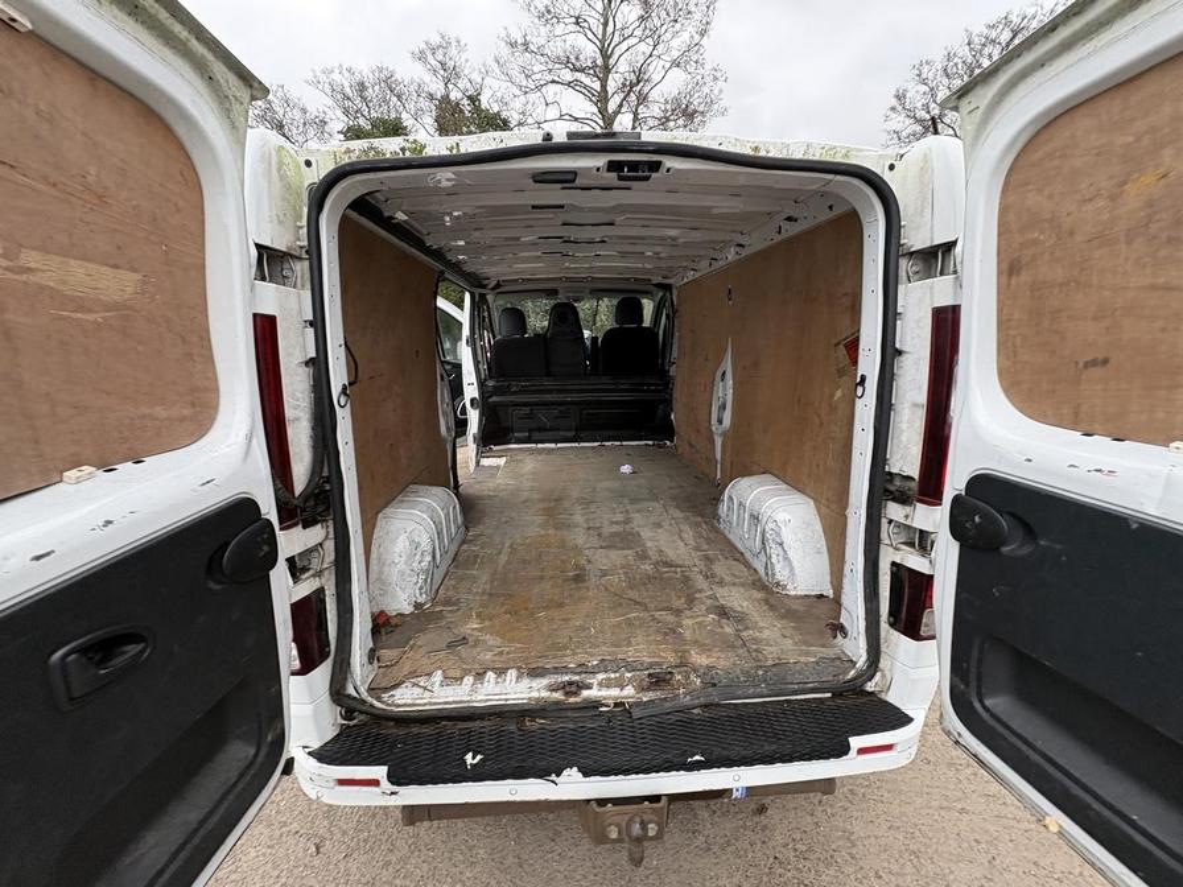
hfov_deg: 102.1
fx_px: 478
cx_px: 592
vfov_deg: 85.7
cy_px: 444
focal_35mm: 14
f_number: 2.2
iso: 160
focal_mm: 2.22
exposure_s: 1/99
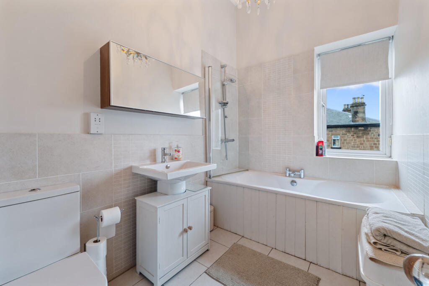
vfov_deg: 81.2
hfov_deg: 104.2
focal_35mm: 14
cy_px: 143
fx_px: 167
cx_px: 214
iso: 640
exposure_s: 1
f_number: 8
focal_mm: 14
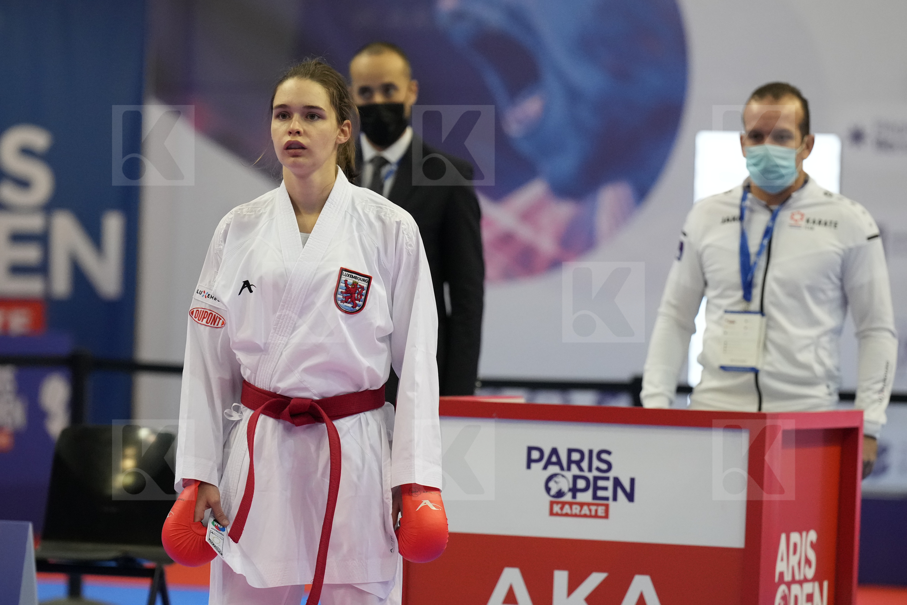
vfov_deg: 6.2
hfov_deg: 9.2
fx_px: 5617
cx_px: 454
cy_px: 302
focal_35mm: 223
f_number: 2.8
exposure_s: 1/1000
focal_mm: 149
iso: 3200
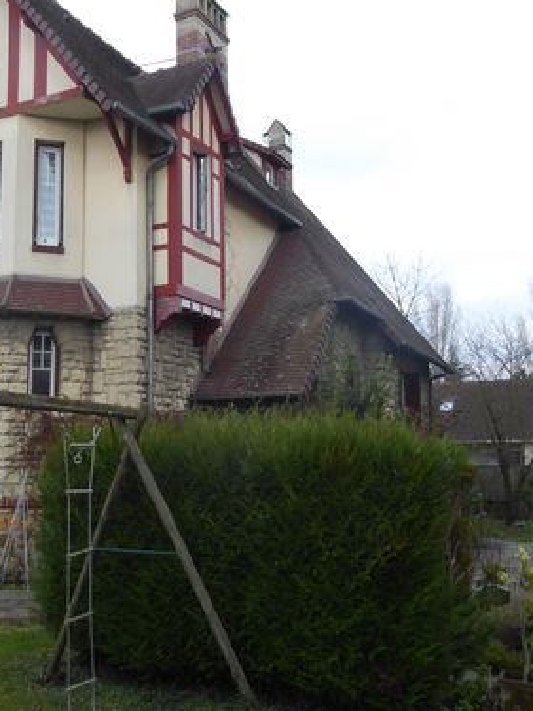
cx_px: 207
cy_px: 343
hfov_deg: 35.8
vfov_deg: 46.8
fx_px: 822
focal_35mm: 40
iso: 80
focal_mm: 4.3
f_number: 3.3
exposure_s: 1/100
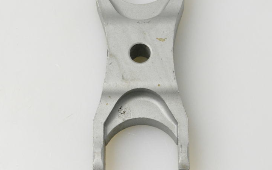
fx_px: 880
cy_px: 65
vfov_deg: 11.0
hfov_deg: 17.6
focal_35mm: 119
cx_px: 130
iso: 6400
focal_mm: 55
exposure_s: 1/320
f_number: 11
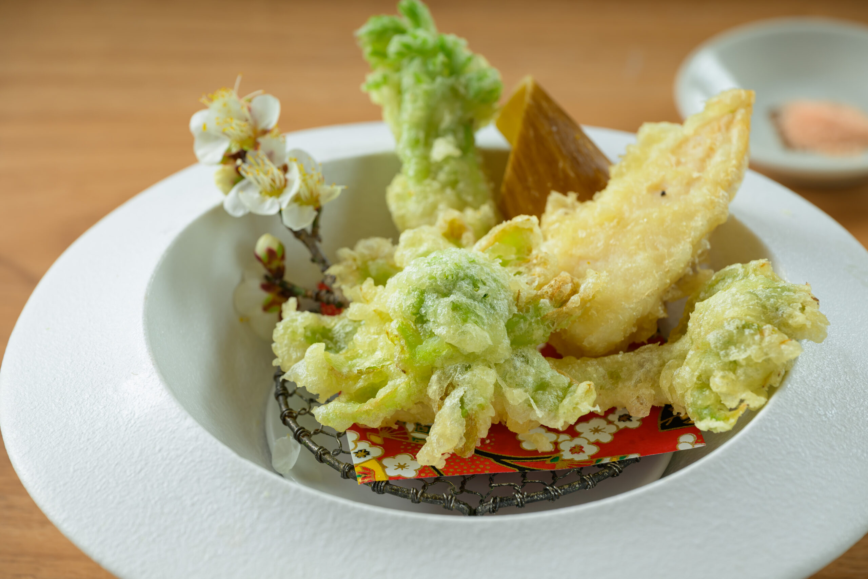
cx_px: 434
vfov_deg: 11.9
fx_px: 2773
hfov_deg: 17.8
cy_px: 290
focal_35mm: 115
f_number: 8
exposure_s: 1/200
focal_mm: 115
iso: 64
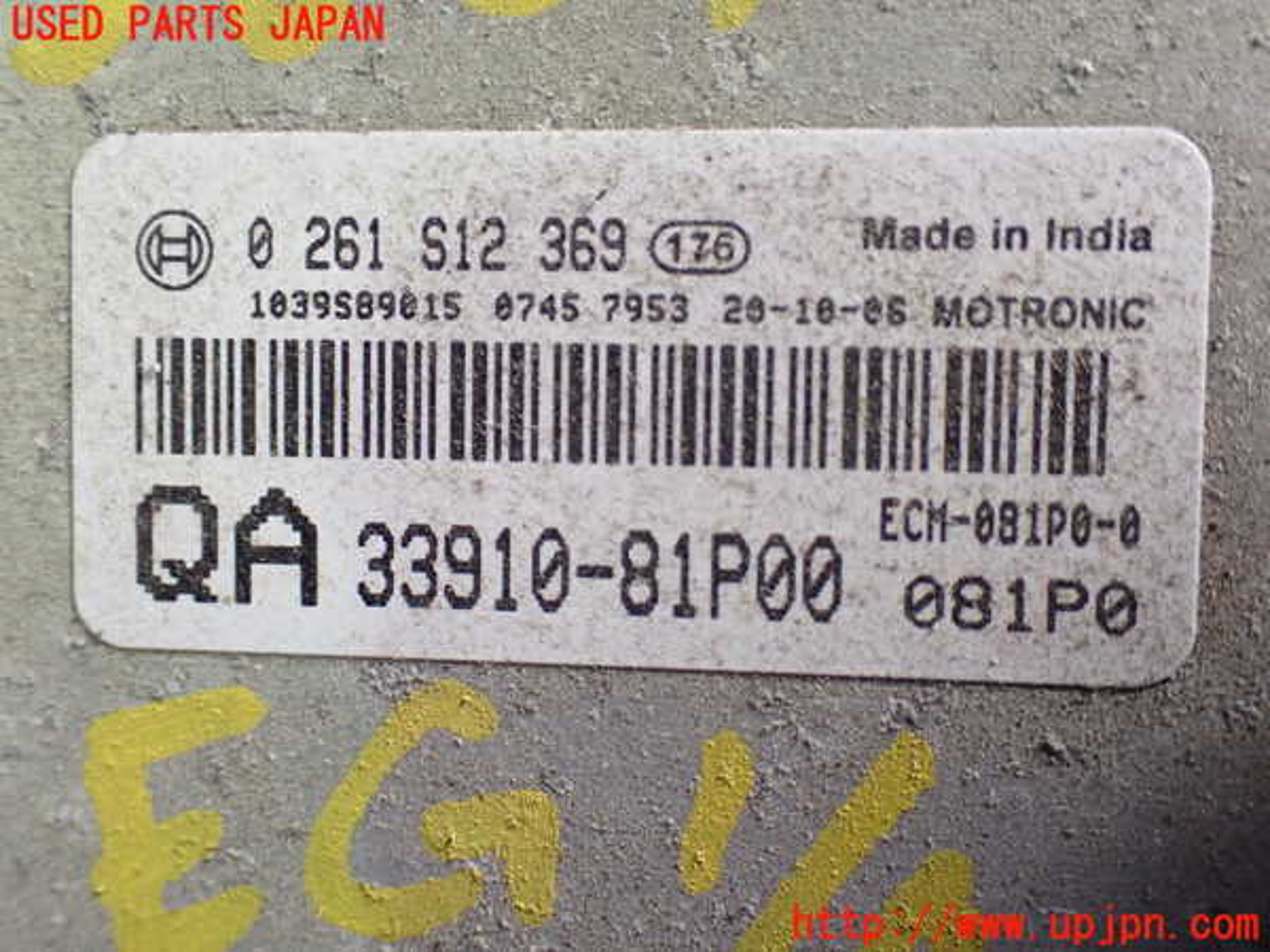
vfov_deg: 35.1
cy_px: 476
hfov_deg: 45.8
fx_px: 1504
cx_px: 635
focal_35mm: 41
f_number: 2.8
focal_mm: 7.31
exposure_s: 1/80
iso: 800
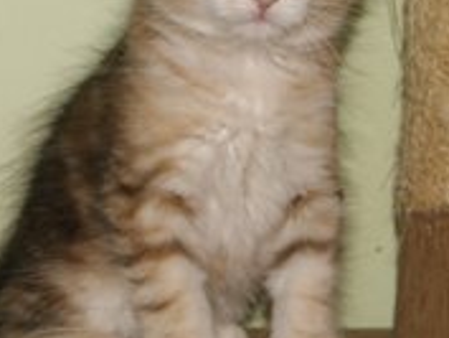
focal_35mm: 114
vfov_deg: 13.0
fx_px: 1481
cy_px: 81
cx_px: 124
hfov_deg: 17.2
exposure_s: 1/60
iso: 400
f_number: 5.6
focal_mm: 35
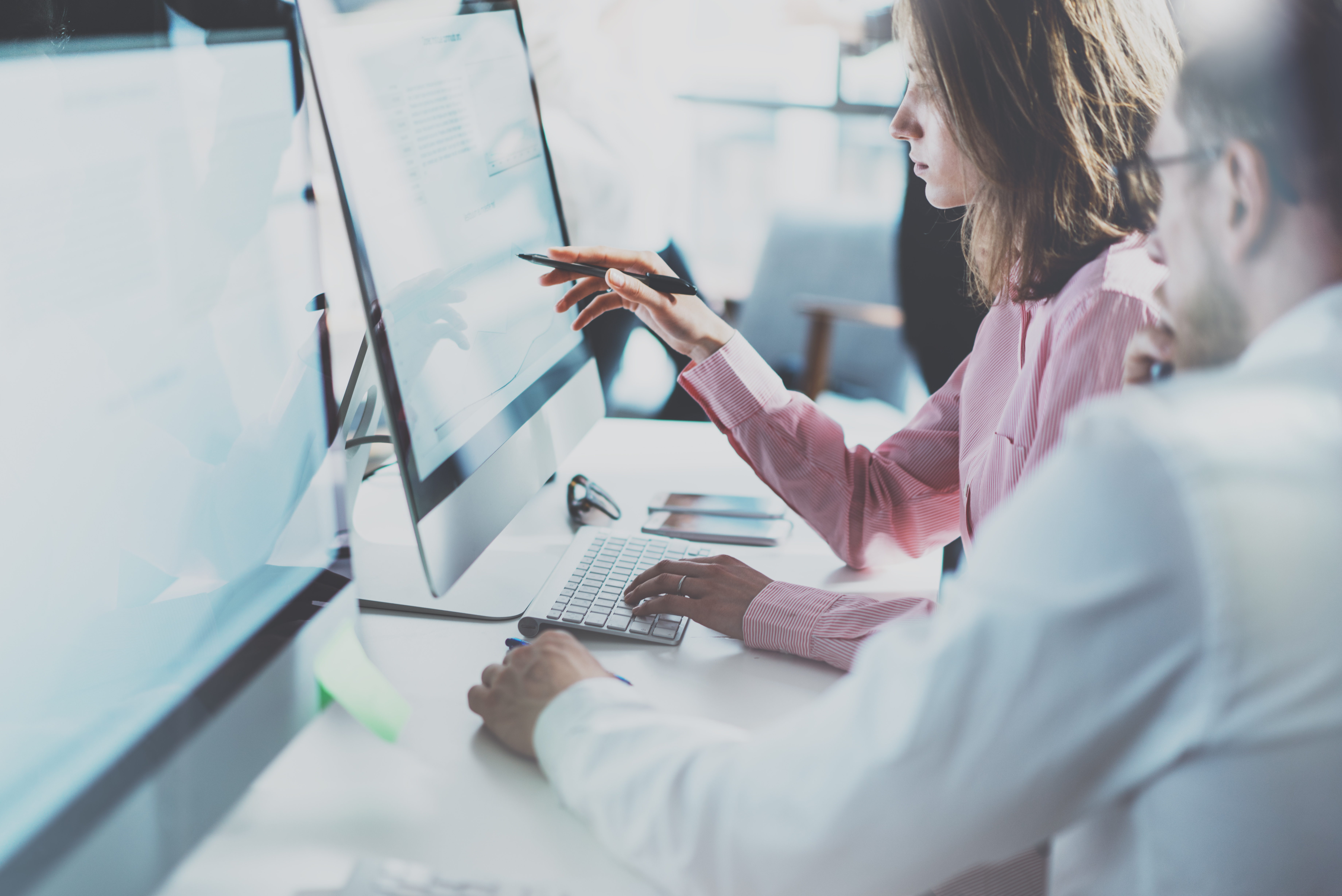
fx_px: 2051
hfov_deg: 36.2
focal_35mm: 55
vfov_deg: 24.6
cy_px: 448
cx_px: 671
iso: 160
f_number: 1.8
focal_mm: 55
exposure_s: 1/100
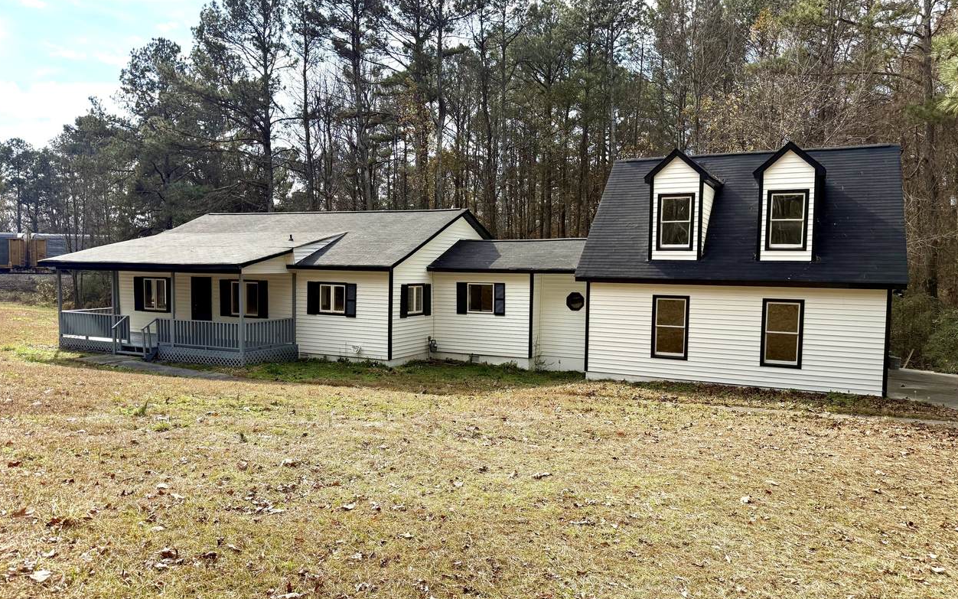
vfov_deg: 47.6
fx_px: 679
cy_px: 314
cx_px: 478
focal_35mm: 26
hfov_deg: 70.4
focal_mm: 6.76
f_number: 1.78
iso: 100
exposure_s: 1/3145
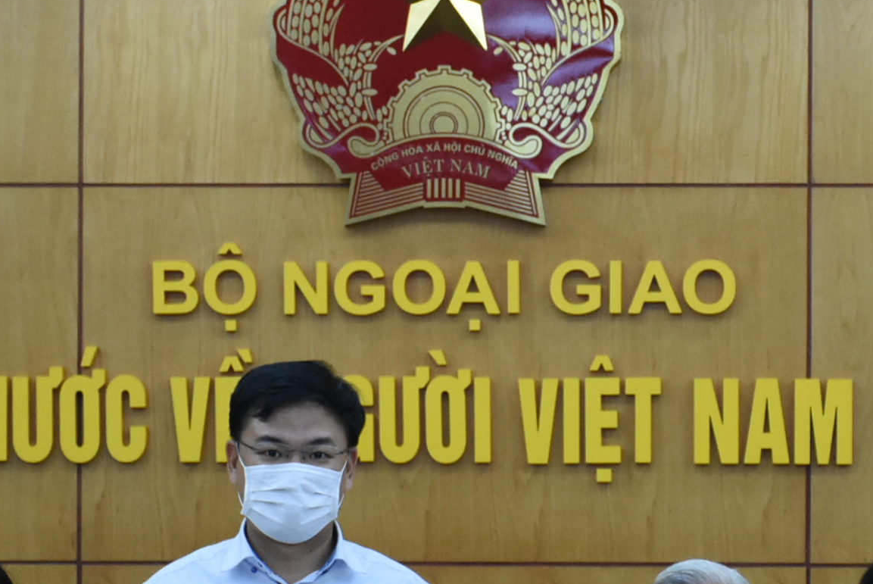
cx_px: 567
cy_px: 613
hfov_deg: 9.4
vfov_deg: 6.3
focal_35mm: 218
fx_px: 5291
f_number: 4.8
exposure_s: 1/125
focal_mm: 56
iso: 2000
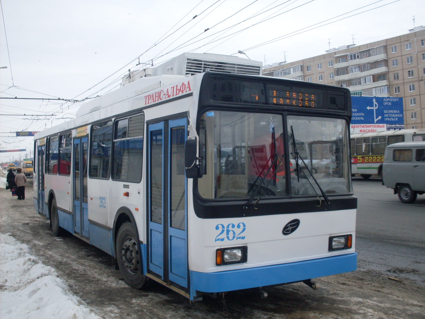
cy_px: 160
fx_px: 467
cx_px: 212
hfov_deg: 49.0
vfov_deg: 37.7
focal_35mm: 38
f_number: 8.4
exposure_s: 1/250
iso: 80
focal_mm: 6.3
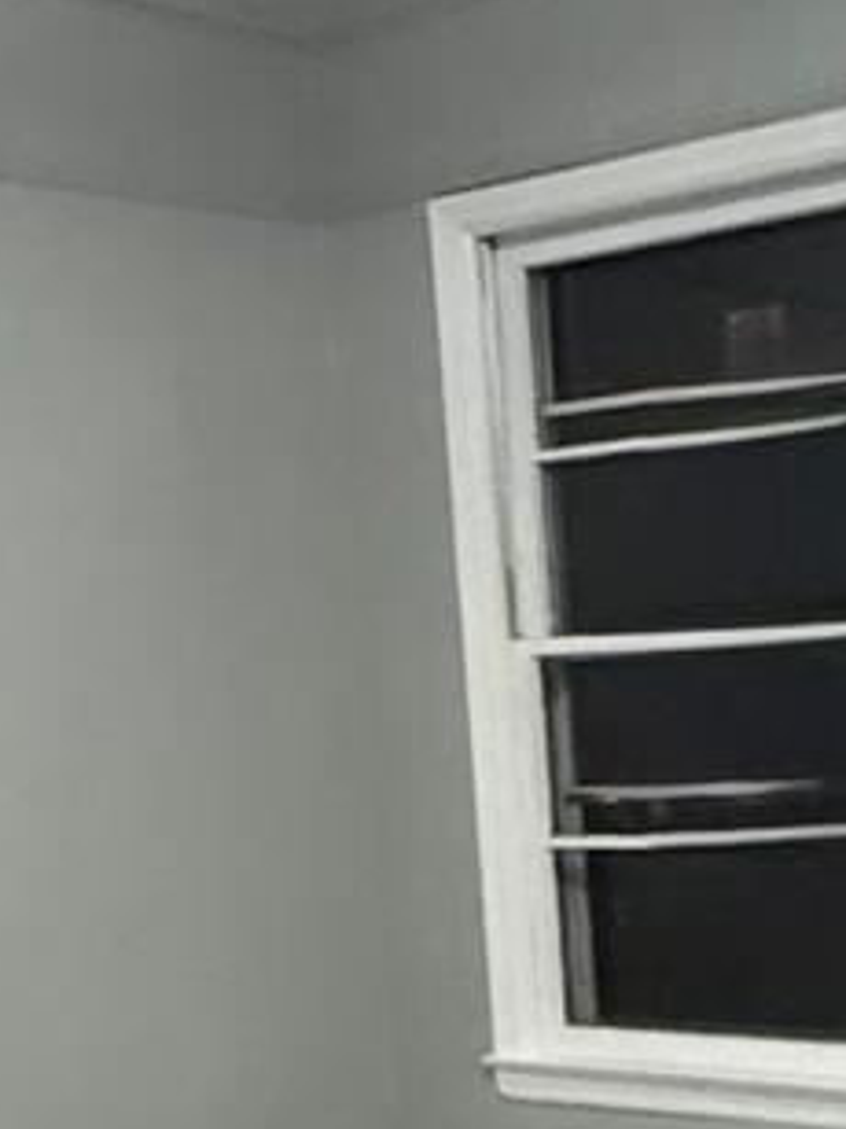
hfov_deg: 20.8
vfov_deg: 27.5
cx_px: 677
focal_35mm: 70
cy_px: 809
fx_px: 2283
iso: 1000
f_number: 2.2
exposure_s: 1/40
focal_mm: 2.22
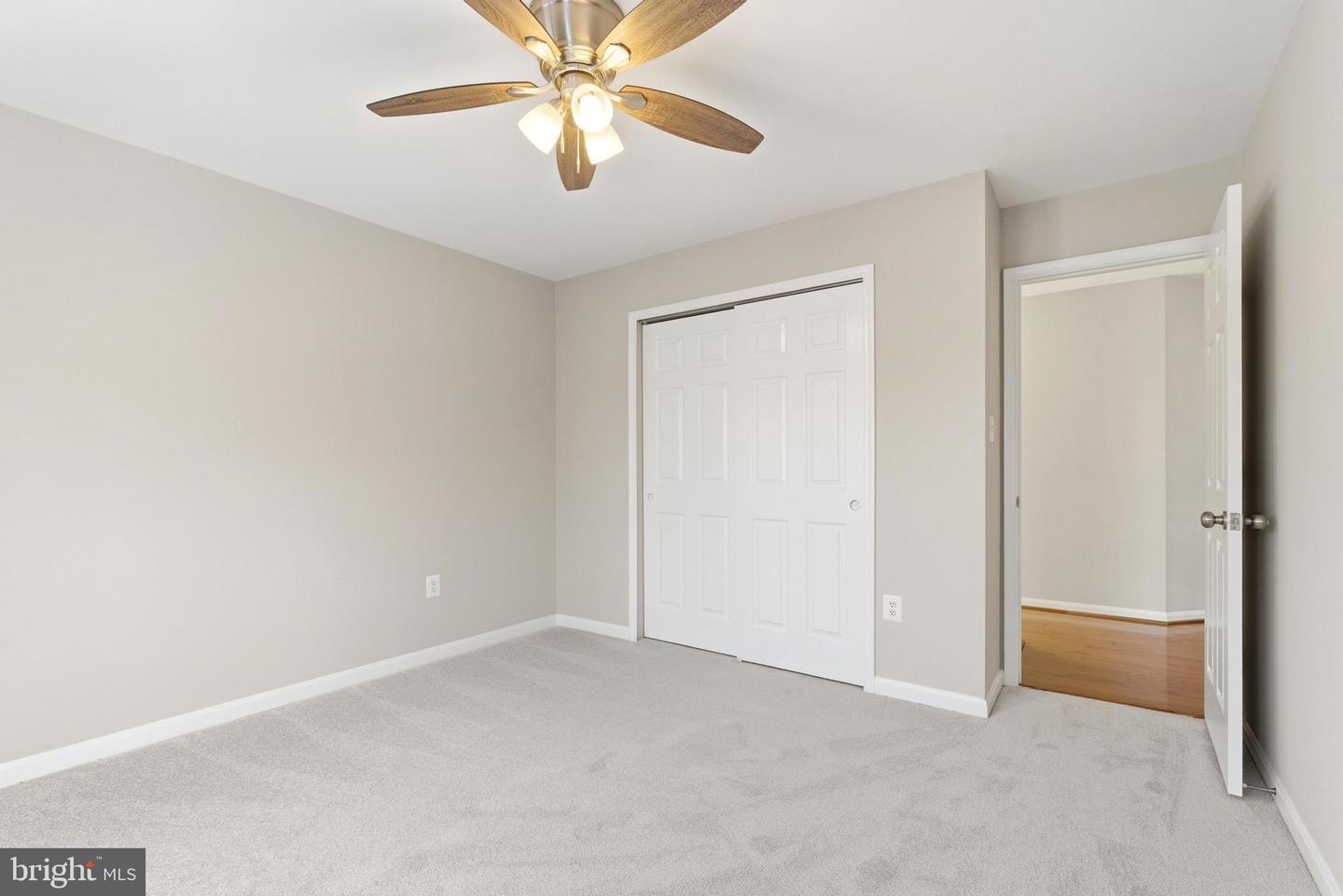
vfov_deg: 73.8
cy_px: 448
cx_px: 672
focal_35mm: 16
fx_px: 597
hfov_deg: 96.7
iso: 400
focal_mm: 16
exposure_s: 1/125
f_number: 8
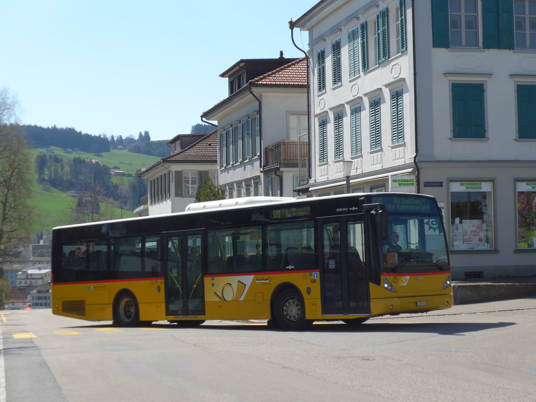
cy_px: 201
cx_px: 268
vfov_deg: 19.9
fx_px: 1146
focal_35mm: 74
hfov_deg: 26.3
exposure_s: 1/640
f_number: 4.2
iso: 80
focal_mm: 15
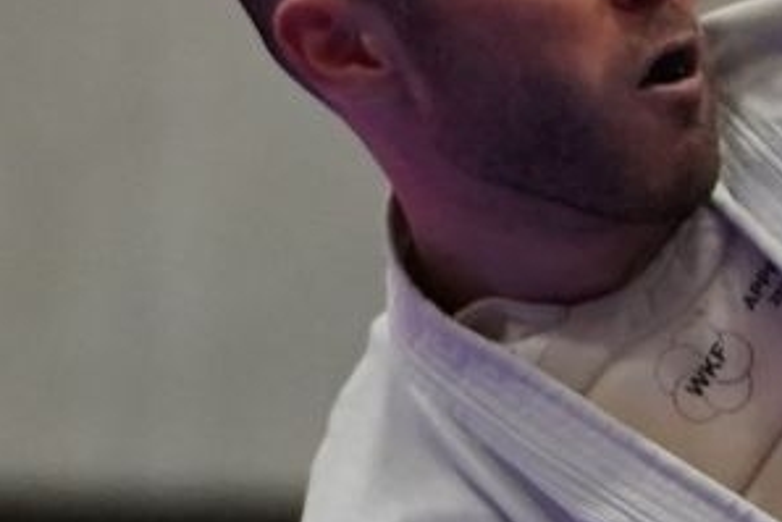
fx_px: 25187
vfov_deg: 1.2
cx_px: 2105
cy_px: 312
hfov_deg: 1.8
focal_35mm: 1159
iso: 2500
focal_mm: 128
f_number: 2.8
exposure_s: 1/1000
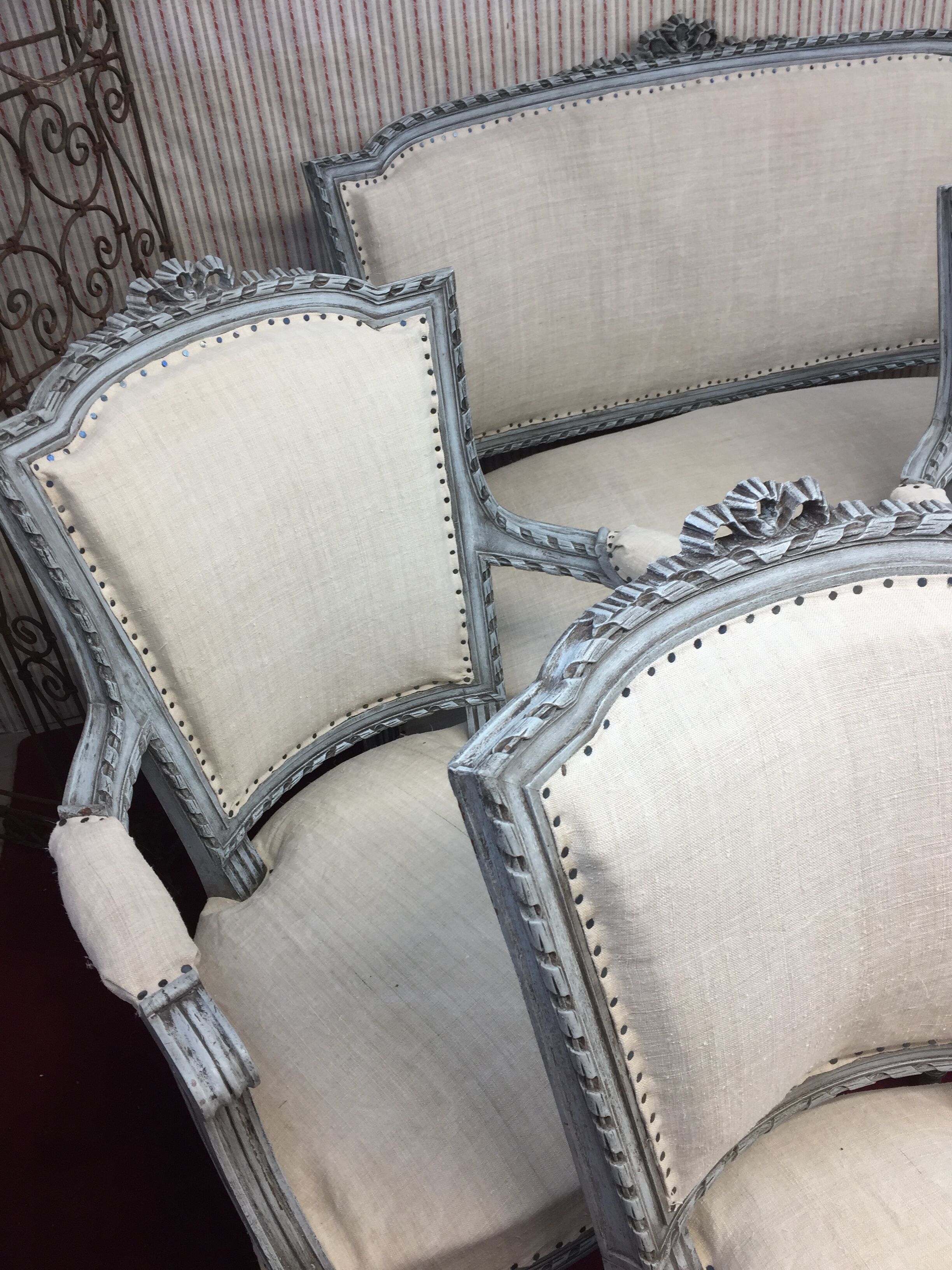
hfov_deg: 48.2
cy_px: 635
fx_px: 1063
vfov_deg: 61.7
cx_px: 476
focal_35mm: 29
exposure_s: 1/50
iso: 40
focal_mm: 4.15
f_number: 2.2
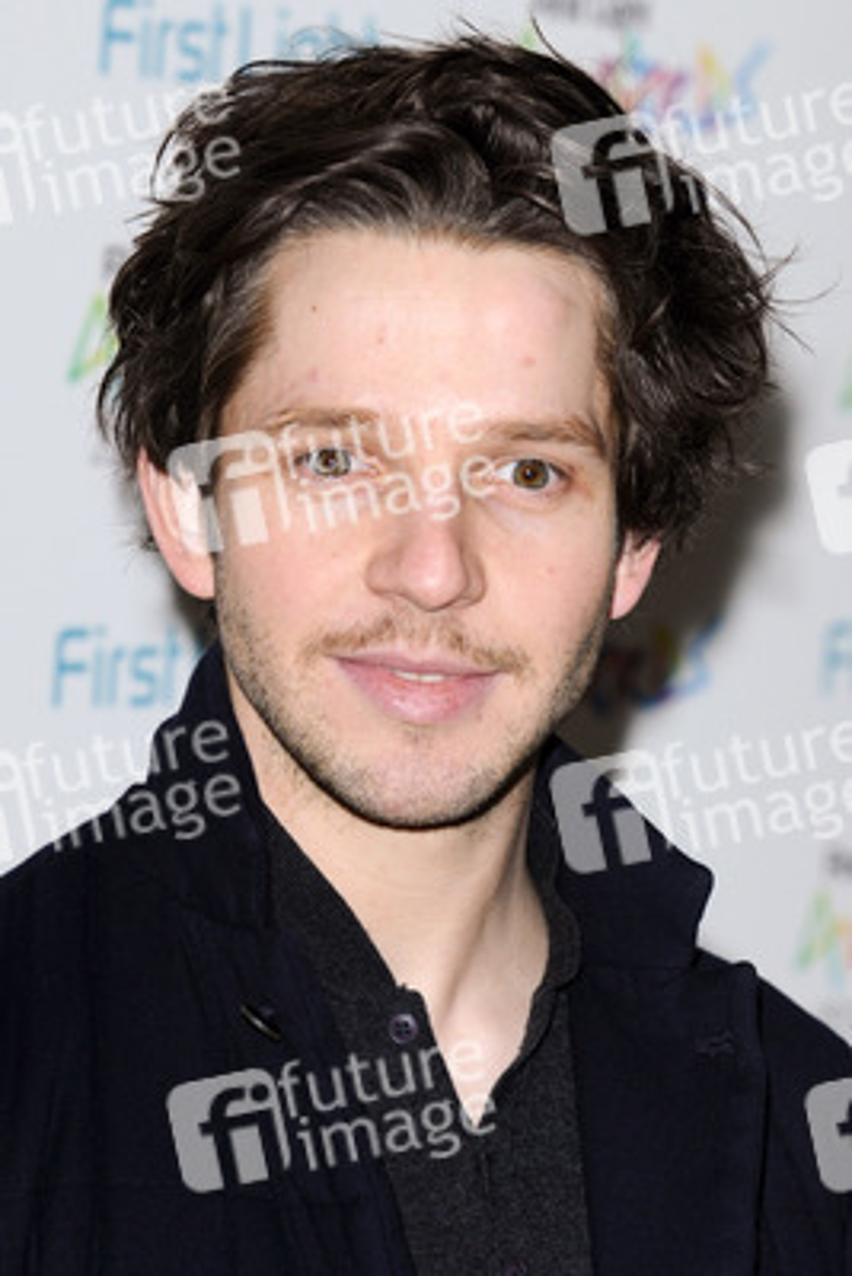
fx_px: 5958
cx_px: 426
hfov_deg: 8.2
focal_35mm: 168
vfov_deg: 12.2
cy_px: 638
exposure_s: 1/200
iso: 320
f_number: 4.5
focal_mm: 112
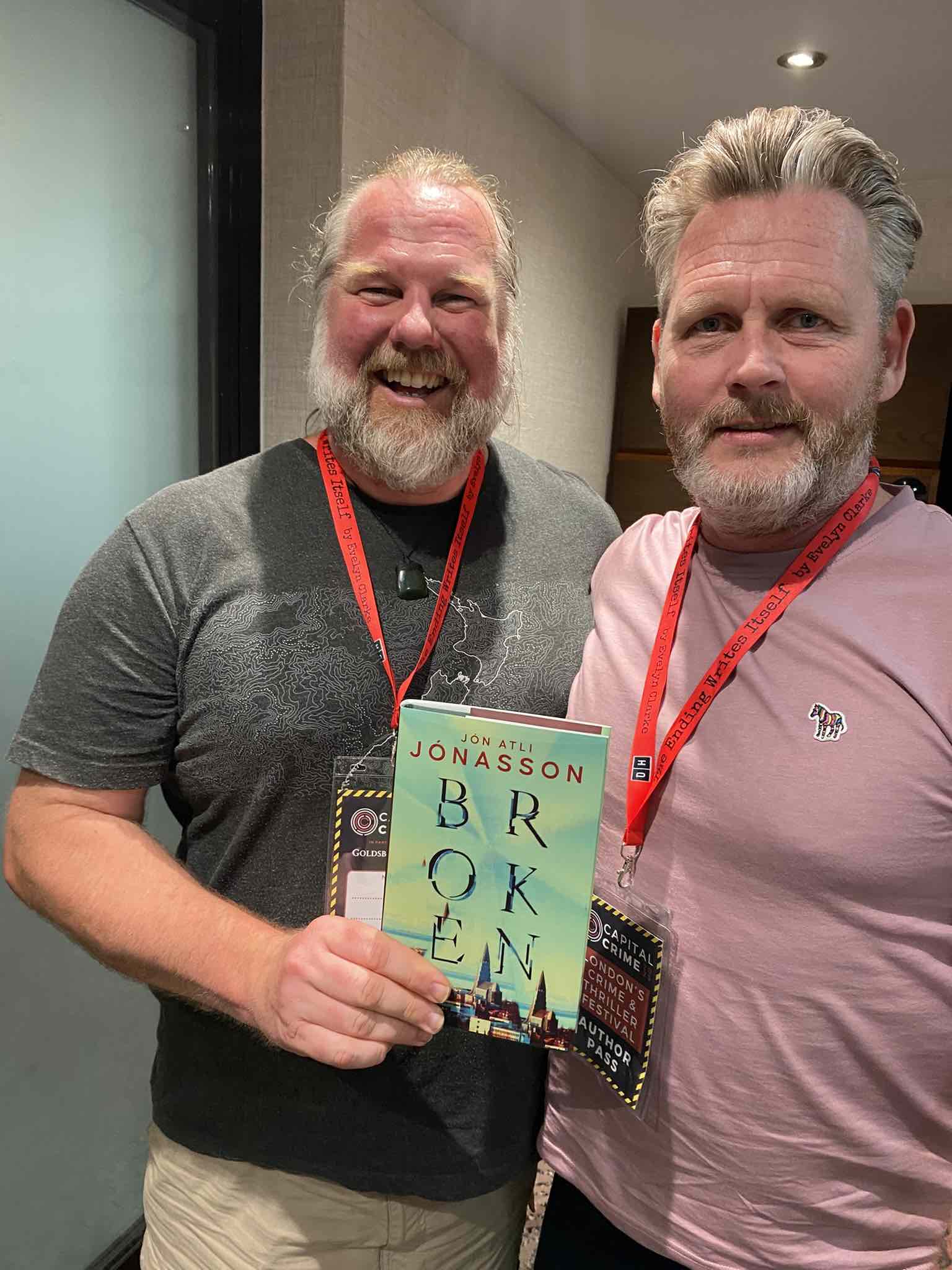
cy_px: 635
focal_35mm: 26
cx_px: 476
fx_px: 953
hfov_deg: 53.1
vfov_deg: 67.3
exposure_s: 1/50
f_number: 1.8
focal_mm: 4.25
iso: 250
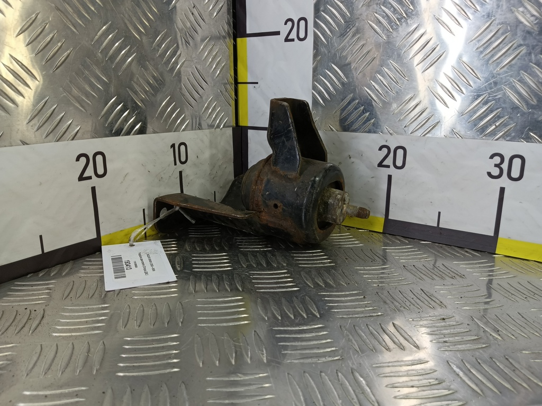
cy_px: 203
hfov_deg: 73.9
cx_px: 271
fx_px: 360
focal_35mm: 23
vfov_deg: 58.9
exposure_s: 1/50
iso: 101
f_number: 1.6
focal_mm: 4.11
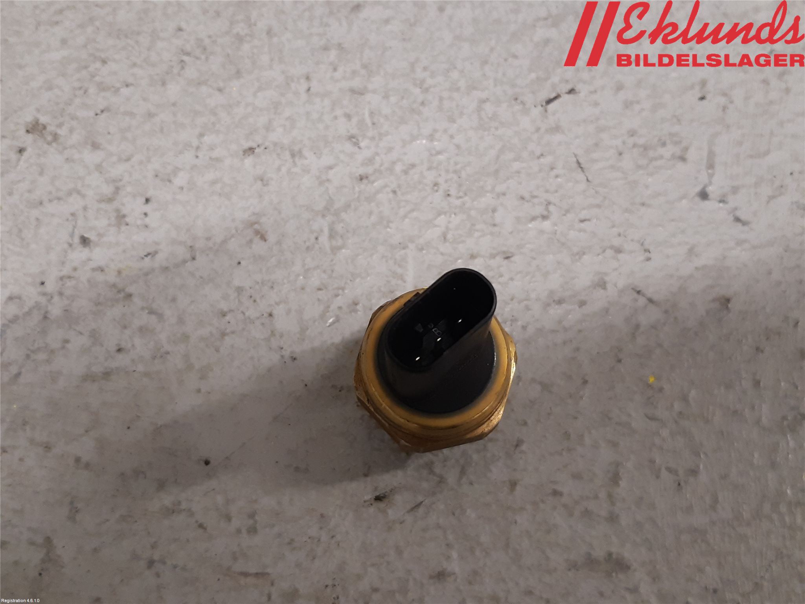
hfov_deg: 67.3
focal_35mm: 26
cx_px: 402
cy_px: 302
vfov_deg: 53.1
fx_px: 605
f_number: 1.7
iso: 160
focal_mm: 3.93
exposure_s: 1/50
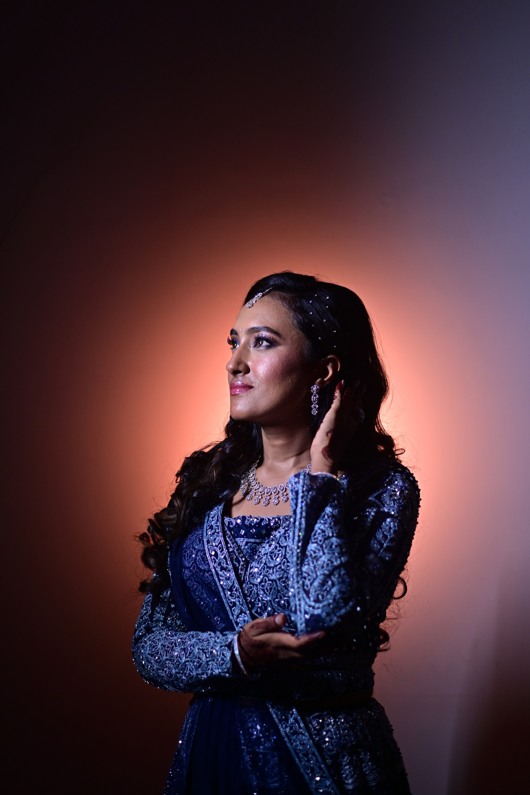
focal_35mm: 50
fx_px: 1104
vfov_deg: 39.6
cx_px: 265
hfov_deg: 27.0
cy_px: 398
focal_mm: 50
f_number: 1.8
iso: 400
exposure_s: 1/200
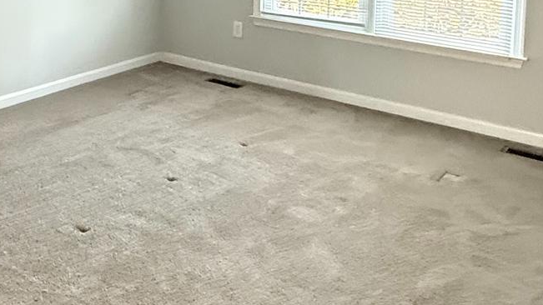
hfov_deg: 40.5
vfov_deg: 22.7
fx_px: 691
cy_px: -73
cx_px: 84
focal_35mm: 48
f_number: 2.2
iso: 1000
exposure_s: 1/40
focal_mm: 2.22
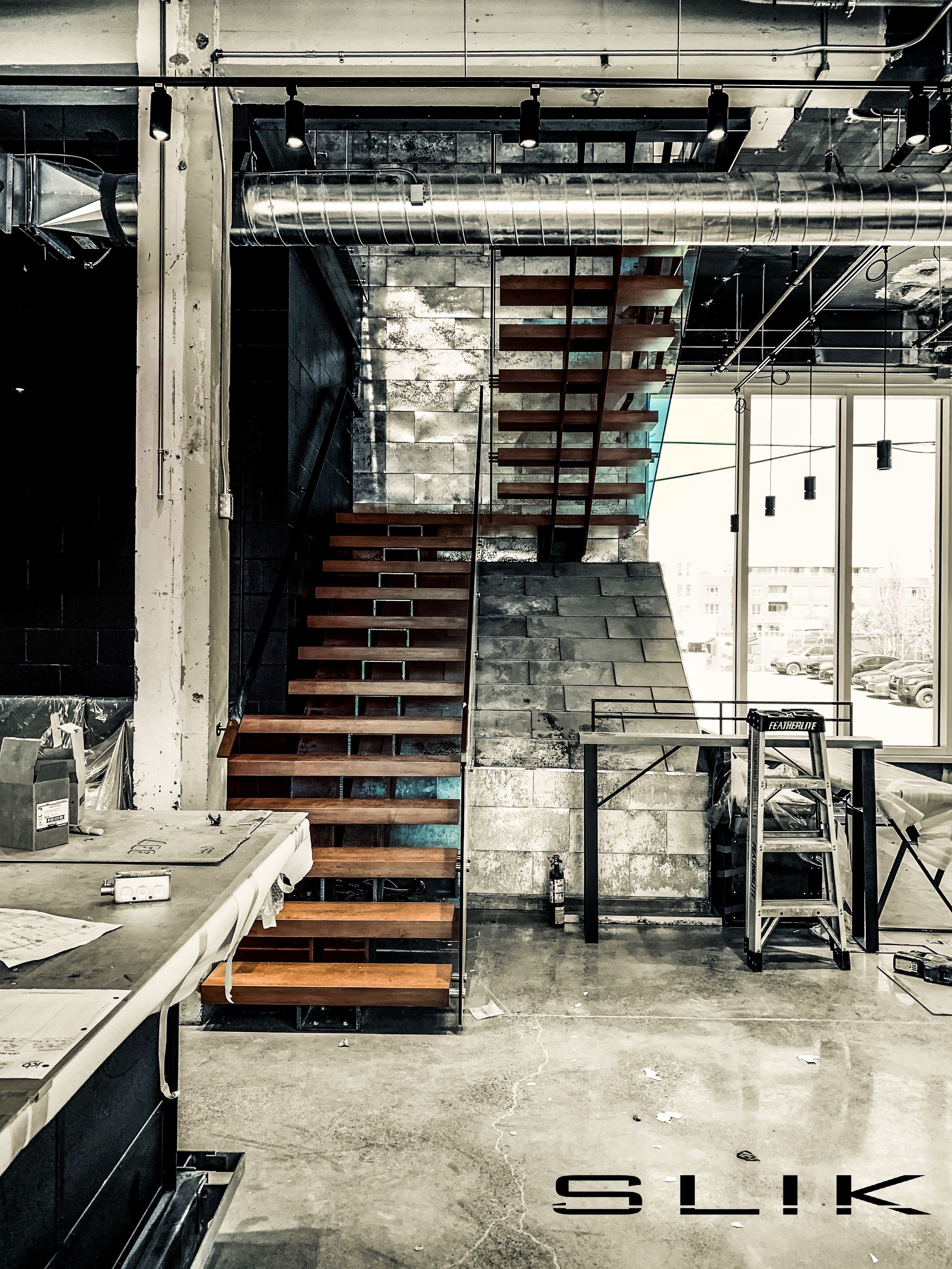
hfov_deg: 53.1
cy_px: 634
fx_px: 953
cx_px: 476
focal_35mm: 26
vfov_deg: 67.3
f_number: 1.8
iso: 80
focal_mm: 4.25
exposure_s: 1/120
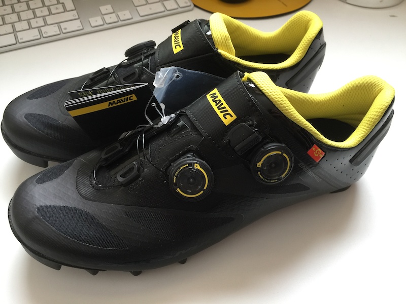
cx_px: 203
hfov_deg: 61.7
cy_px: 152
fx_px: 340
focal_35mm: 29
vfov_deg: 48.2
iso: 40
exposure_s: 1/15
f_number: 2.2
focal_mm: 4.15
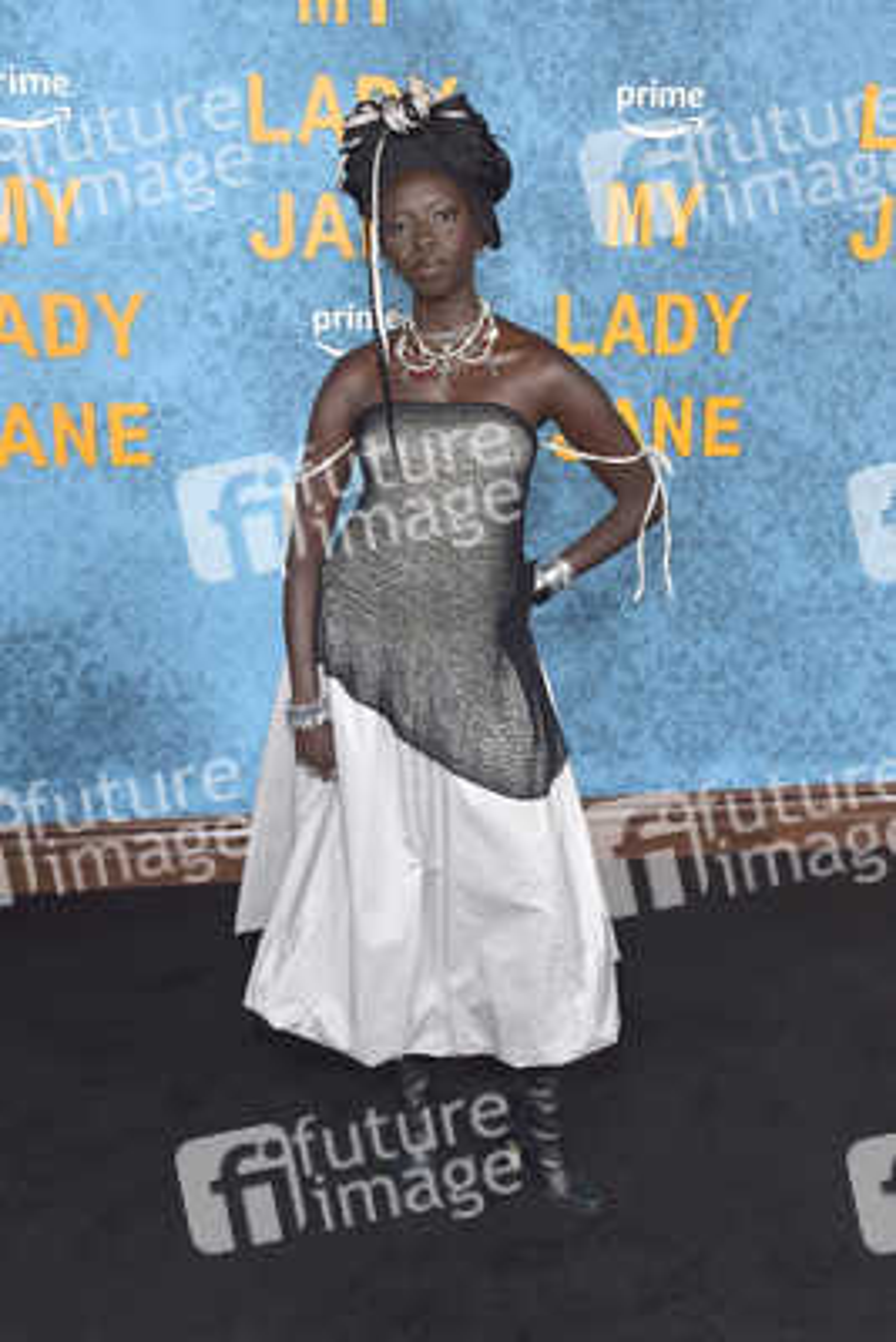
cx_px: 448
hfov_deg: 33.4
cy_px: 671
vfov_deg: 48.4
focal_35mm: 40
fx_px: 1492
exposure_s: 1/200
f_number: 6.3
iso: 640
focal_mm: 40
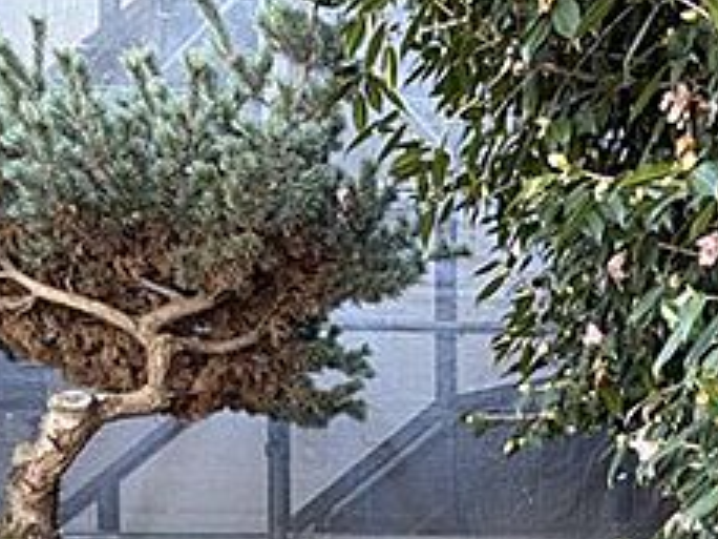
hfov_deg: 47.4
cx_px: 526
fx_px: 788
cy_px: 717
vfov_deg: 29.5
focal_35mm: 38
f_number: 2.2
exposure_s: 1/121
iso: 64
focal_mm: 2.22
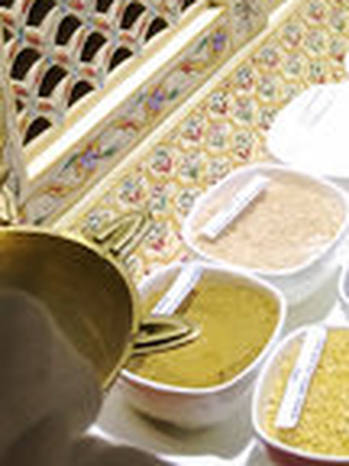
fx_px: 1627
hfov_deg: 11.9
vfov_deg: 14.4
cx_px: 443
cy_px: -369
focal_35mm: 121
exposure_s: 1/33
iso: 50
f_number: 2.2
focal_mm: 4.15
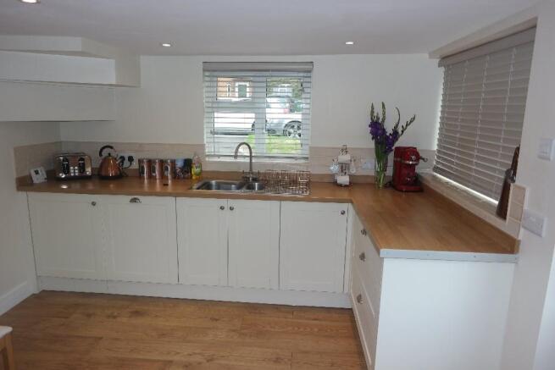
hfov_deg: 73.7
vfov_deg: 53.2
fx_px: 370
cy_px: 185
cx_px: 278
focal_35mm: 24
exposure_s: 1/80
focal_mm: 16
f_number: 2.8
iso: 100
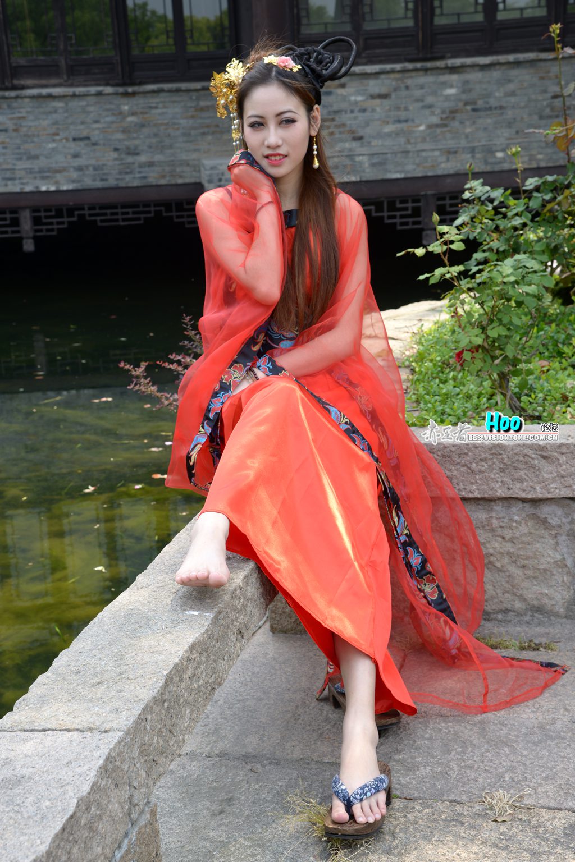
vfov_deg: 38.2
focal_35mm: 52
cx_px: 288
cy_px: 431
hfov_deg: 26.0
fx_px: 1246
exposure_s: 1/125
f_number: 9
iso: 200
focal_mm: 52
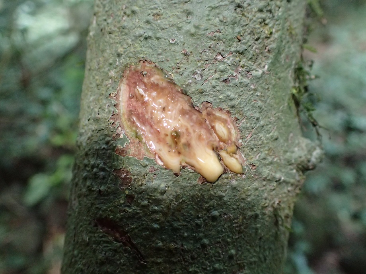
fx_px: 317
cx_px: 183
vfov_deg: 46.8
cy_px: 137
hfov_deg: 60.0
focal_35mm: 30
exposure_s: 1/80
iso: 800
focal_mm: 5.5
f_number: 2.3
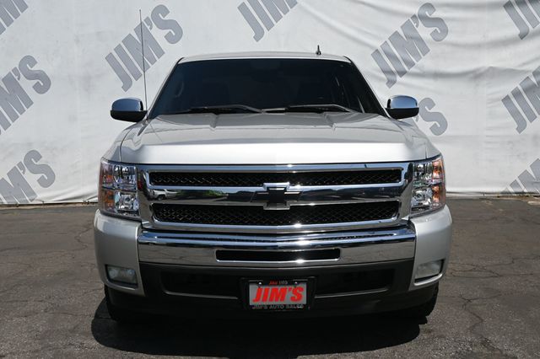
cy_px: 180
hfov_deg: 48.7
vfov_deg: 33.6
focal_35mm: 40
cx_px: 270
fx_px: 596
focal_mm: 26.5
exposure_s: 1/320
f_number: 6.3
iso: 100
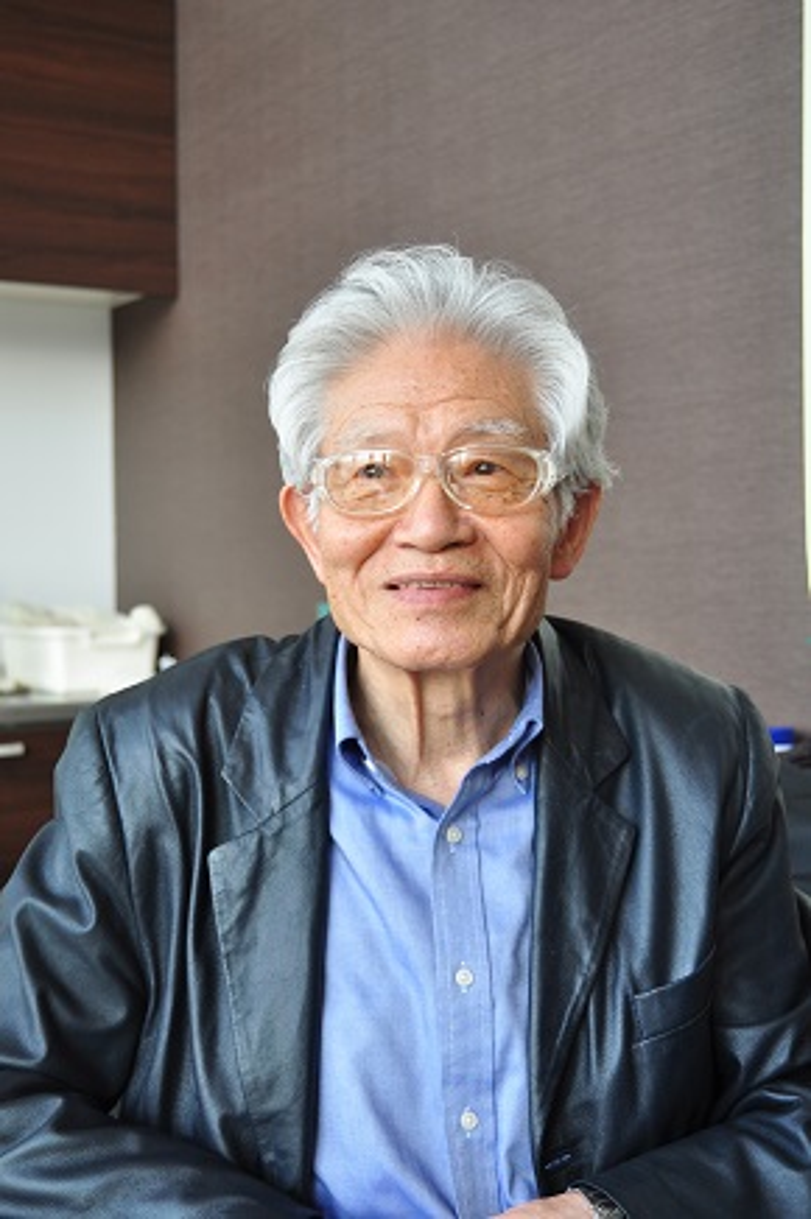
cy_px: 610
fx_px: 1624
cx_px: 406
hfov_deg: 28.0
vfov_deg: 41.1
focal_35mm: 48
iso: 250
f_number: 4.5
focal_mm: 32
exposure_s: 1/50
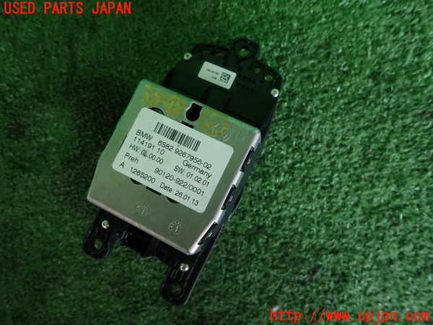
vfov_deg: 54.9
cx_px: 216
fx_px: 313
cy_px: 162
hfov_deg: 69.4
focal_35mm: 25
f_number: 2
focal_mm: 4.5
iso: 100
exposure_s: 1/60
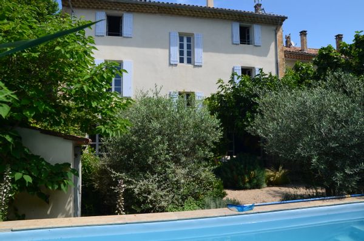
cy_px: 120
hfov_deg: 67.5
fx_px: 272
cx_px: 182
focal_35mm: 27
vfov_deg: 47.7
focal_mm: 18
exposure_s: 1/125
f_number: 11
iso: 110
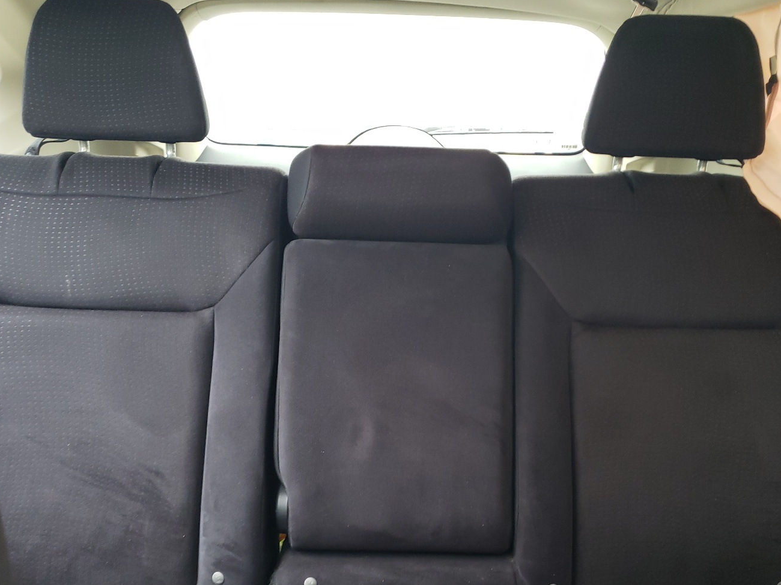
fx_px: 722
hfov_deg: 56.8
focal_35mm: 32
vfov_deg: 43.9
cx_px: 398
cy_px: 356
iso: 211
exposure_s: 1/60.2
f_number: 1.5
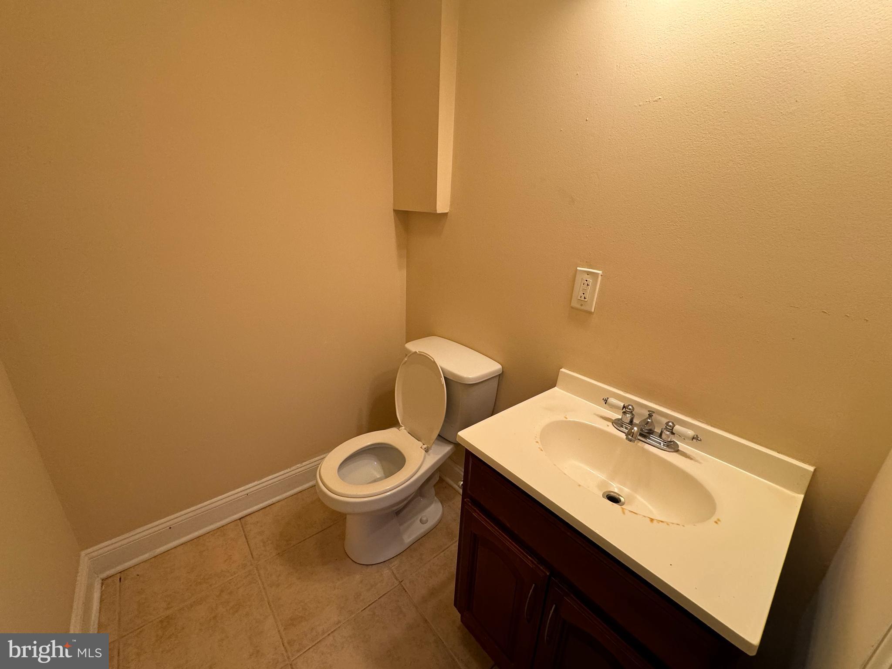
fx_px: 361
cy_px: 334
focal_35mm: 14
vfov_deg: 85.7
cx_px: 446
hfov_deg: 102.1
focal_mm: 2.22
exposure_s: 1/120
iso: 200
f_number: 2.2
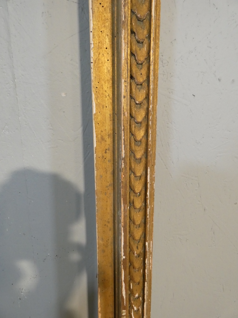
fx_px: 183
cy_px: 159
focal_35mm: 20
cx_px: 119
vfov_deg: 81.7
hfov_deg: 66.0
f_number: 2.8
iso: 640
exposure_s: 1/125
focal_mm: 3.6
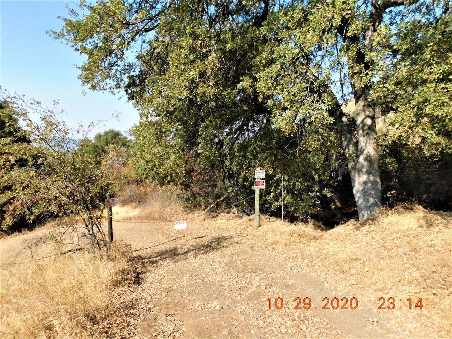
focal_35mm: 23
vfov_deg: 58.9
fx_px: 300
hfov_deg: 73.9
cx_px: 226
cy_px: 170
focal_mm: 4
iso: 125
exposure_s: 1/1250
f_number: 3
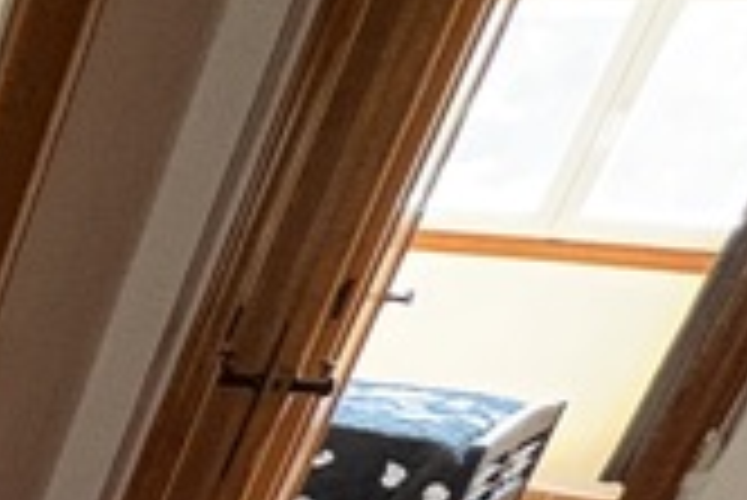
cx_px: -1058
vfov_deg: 14.7
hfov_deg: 14.9
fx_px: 1641
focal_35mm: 79
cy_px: 962
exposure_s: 1/50
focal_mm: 2.22
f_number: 2.2
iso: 500
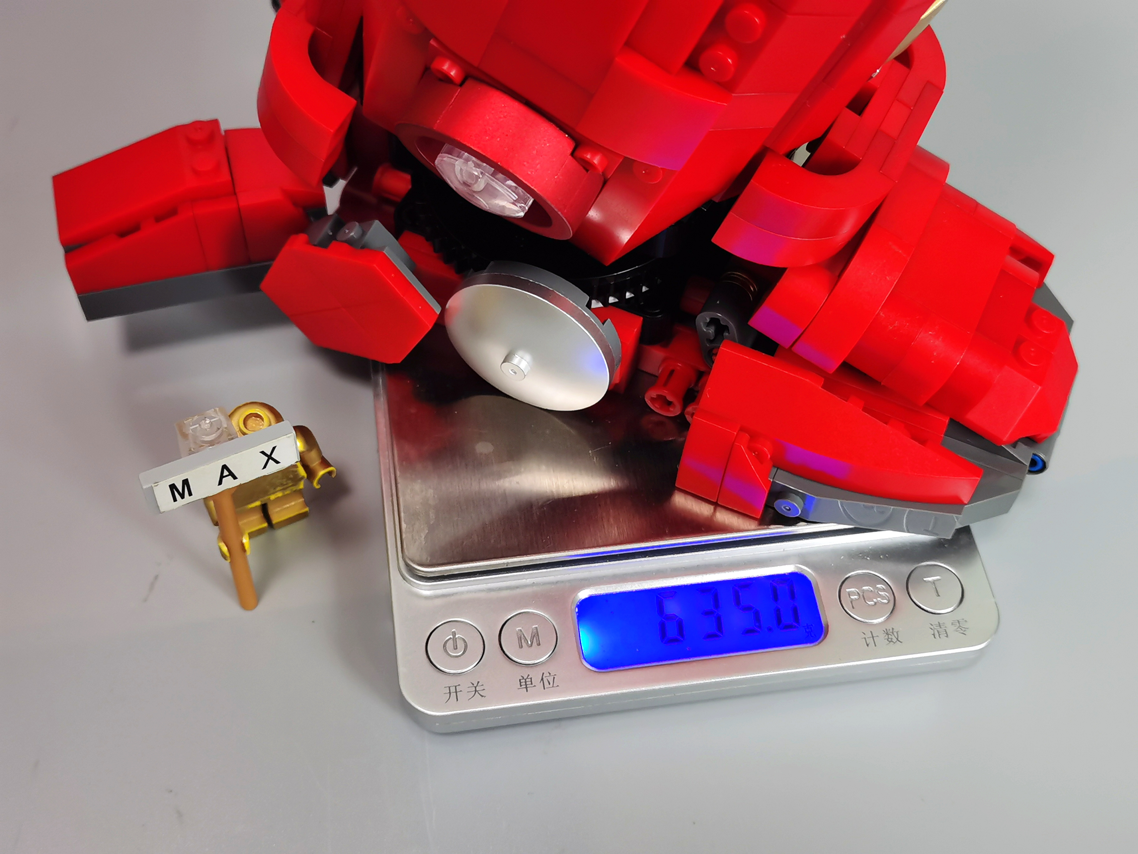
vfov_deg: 34.3
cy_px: 427
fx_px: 1381
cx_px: 569
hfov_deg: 44.8
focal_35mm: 42
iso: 100
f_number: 1.8
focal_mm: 5.58
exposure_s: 1/100
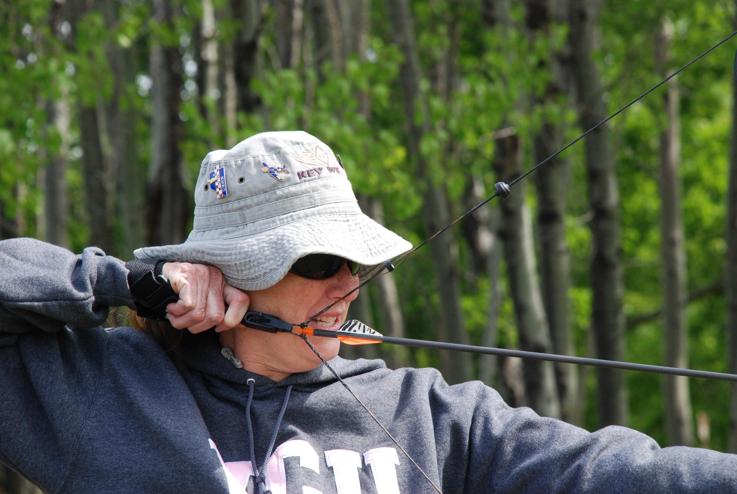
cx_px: 368
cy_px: 247
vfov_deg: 6.8
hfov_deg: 10.1
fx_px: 4151
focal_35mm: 202
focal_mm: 135
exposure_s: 1/200
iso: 400
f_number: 10
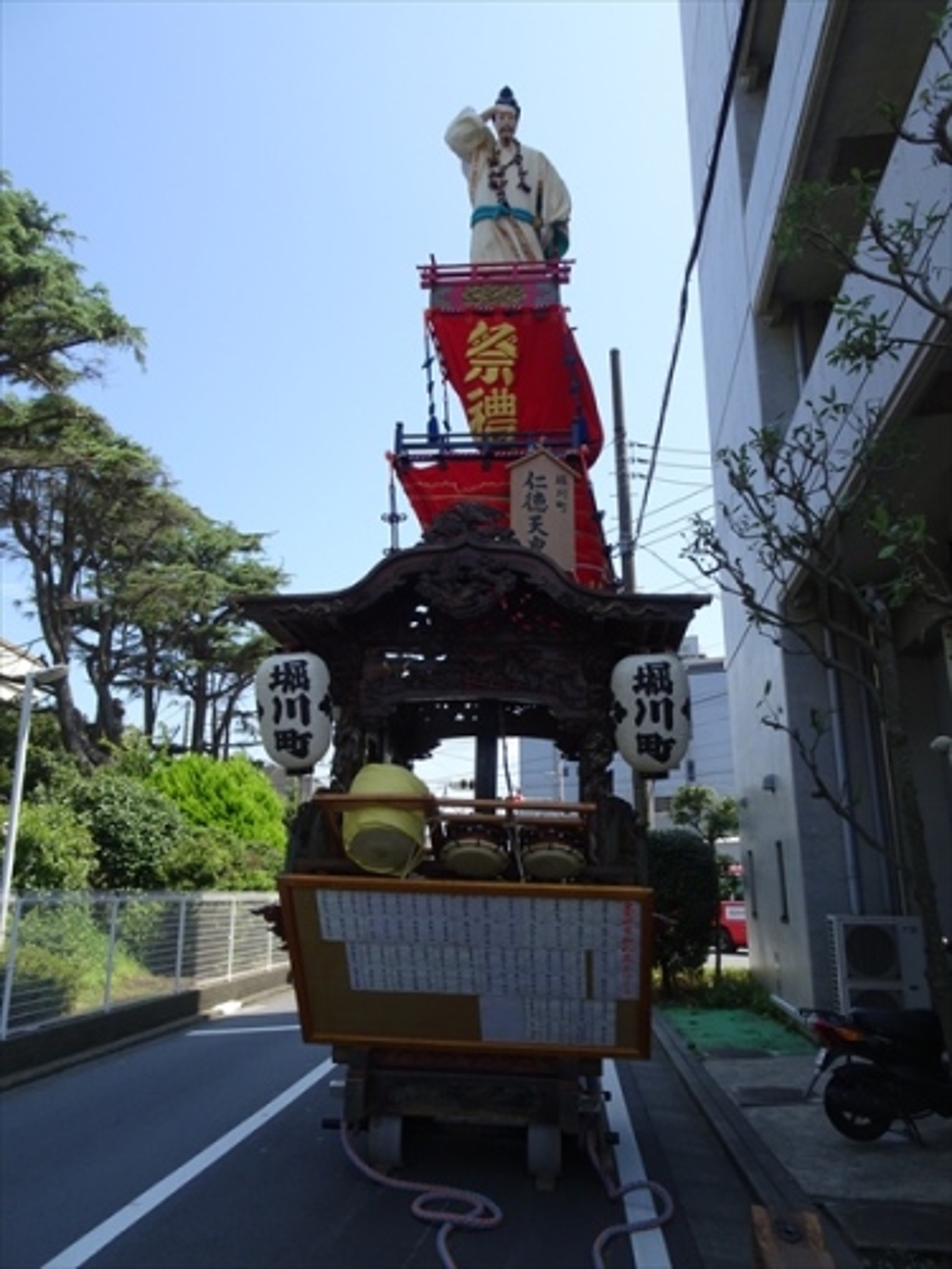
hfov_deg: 54.9
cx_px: 476
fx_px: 917
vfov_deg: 69.4
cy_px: 634
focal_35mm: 25
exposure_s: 1/500
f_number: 3.5
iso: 80
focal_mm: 4.25
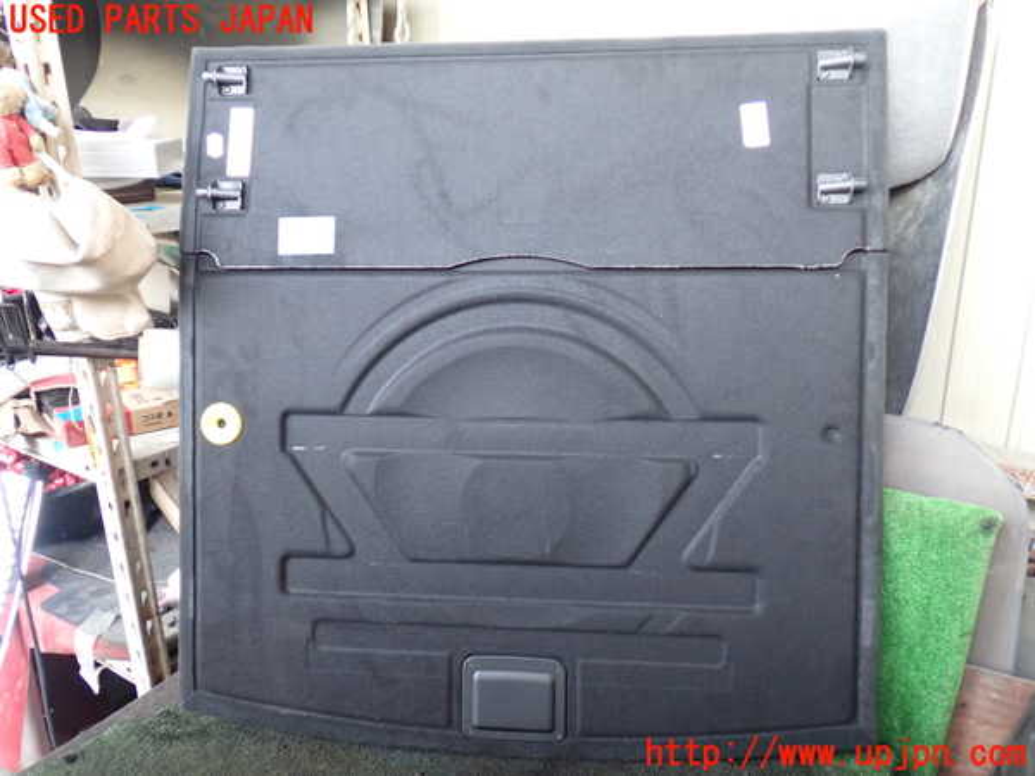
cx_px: 518
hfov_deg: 60.0
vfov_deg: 46.8
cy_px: 388
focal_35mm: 30
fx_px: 897
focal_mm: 5.4
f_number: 2.3
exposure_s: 1/30
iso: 320
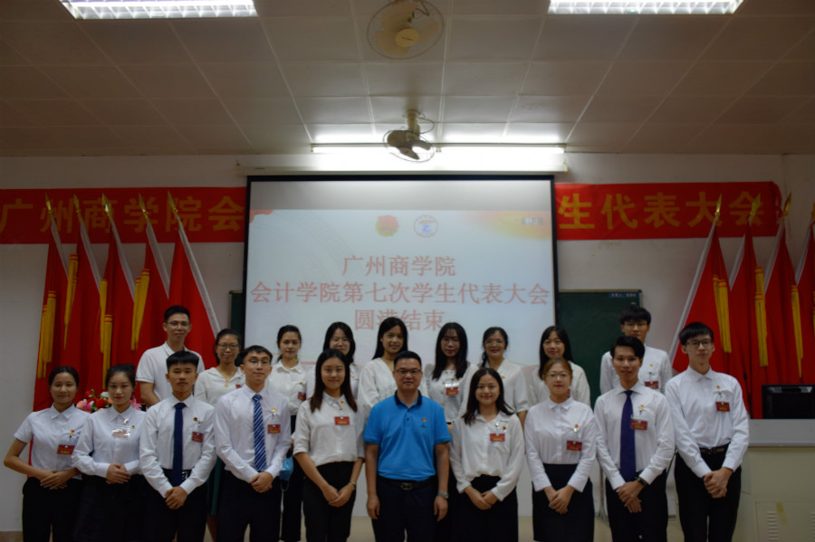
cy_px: 271
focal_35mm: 30
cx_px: 408
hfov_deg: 62.0
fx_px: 679
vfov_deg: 43.6
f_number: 4
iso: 400
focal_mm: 20
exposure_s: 1/60
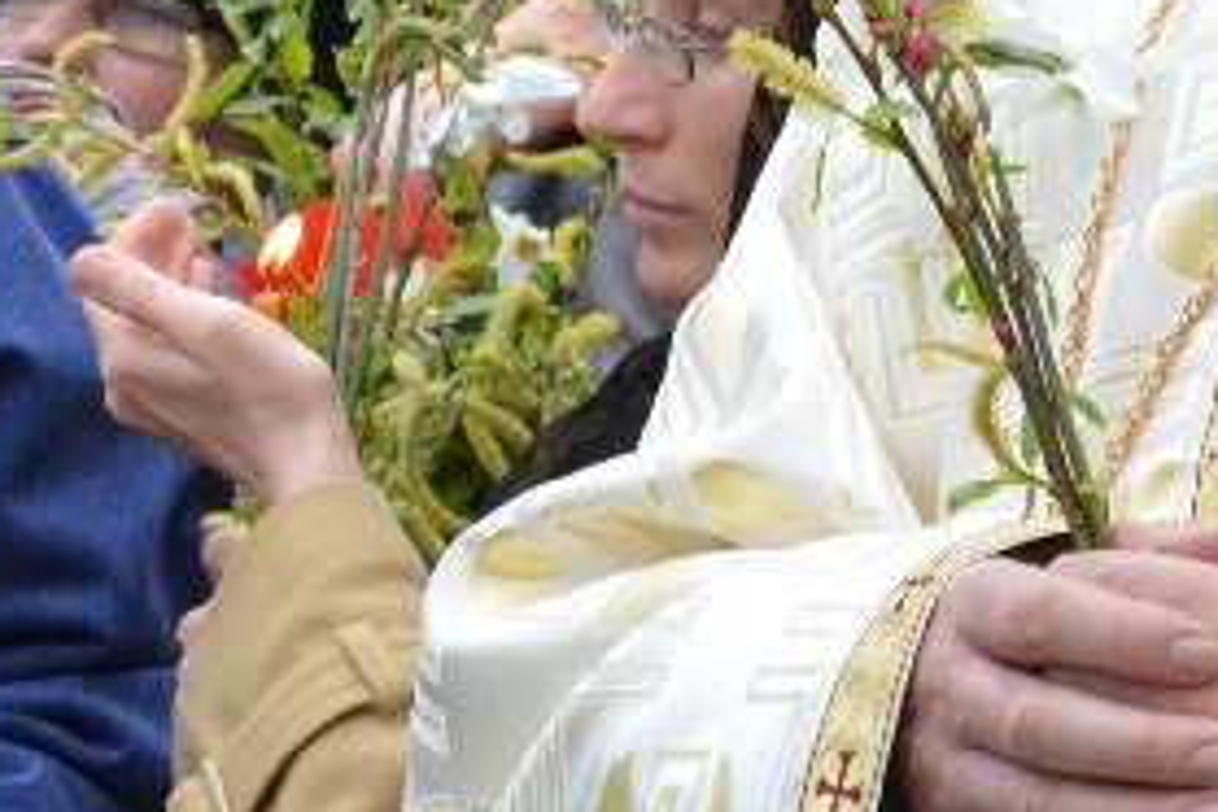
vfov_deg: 4.2
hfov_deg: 6.3
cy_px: -122
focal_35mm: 323
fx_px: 10927
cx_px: 2144
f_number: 8
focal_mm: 50
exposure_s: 1/200
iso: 1000
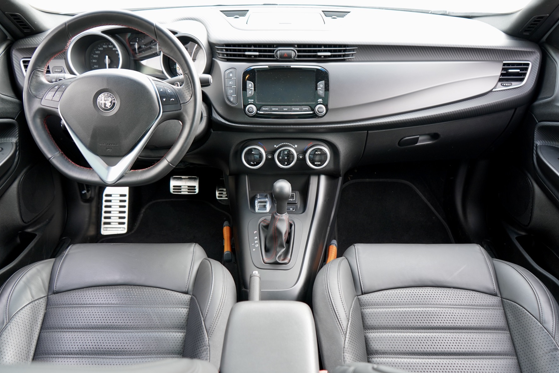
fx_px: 466
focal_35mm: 30
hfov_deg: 61.9
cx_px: 280
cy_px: 192
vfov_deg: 43.6
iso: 250
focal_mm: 28
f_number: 4
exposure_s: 1/60
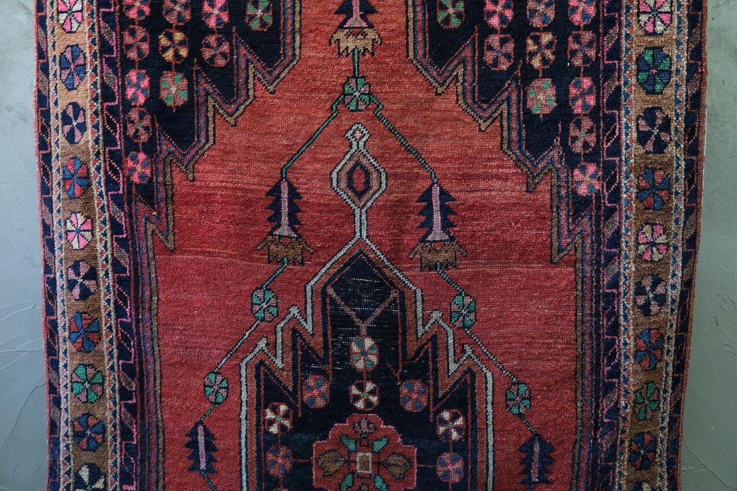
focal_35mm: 33
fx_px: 676
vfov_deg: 40.0
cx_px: 368
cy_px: 246
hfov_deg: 57.2
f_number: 3.2
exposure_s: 1/30
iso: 640
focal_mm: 22.3
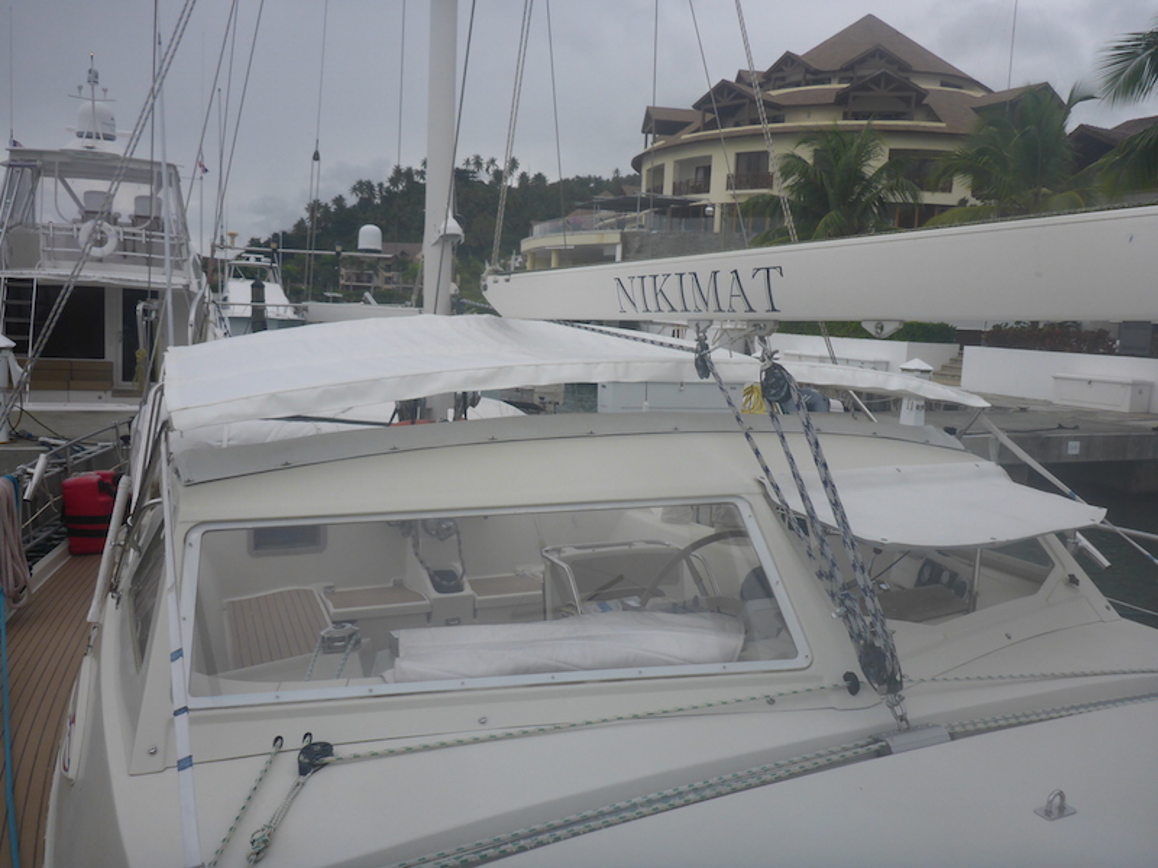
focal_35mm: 28
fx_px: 937
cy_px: 434
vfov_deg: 49.7
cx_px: 579
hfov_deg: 63.4
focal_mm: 4.9
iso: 100
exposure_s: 1/1300
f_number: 3.3
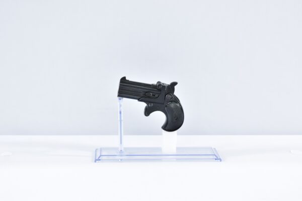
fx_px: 629
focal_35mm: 75
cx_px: 151
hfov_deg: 27.0
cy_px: 100
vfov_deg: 18.2
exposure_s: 1/20
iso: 640
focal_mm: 50
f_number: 5.6
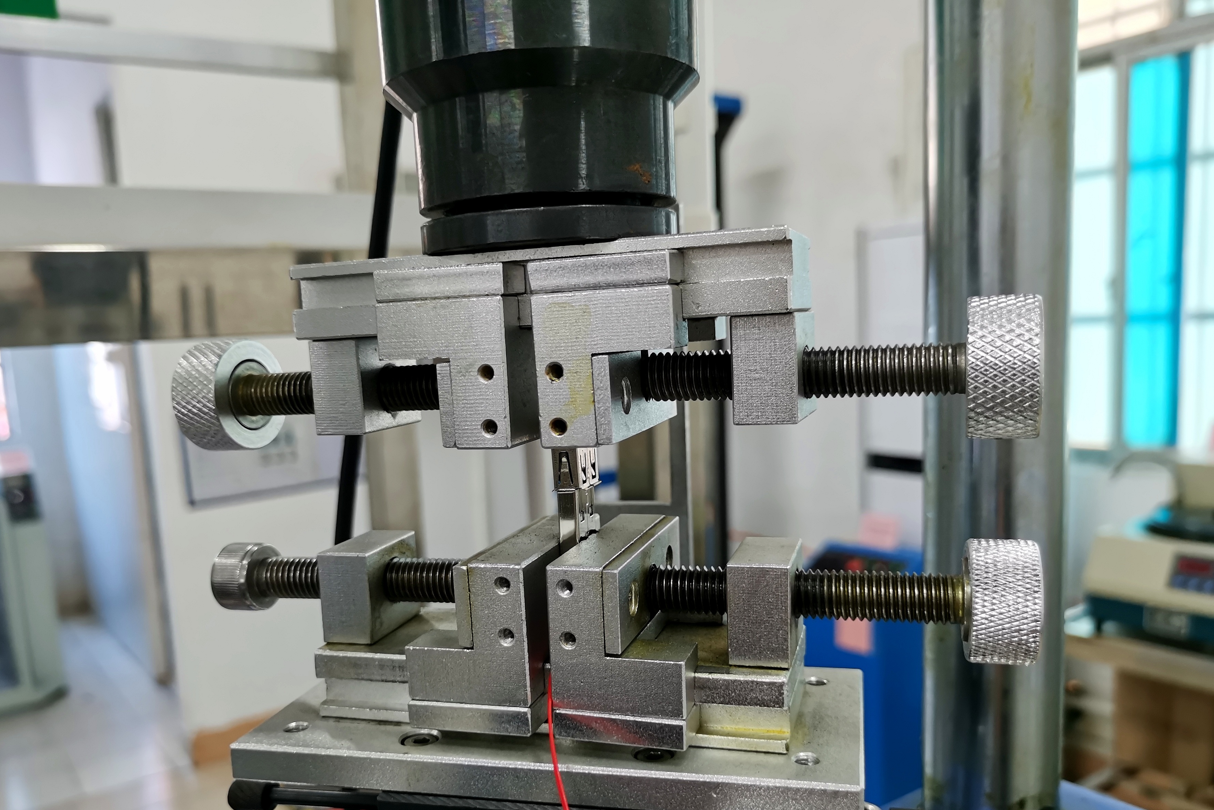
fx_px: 978
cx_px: 592
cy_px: 470
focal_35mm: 29
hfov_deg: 63.6
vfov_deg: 44.8
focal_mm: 5.58
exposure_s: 1/100
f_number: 1.8
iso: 250
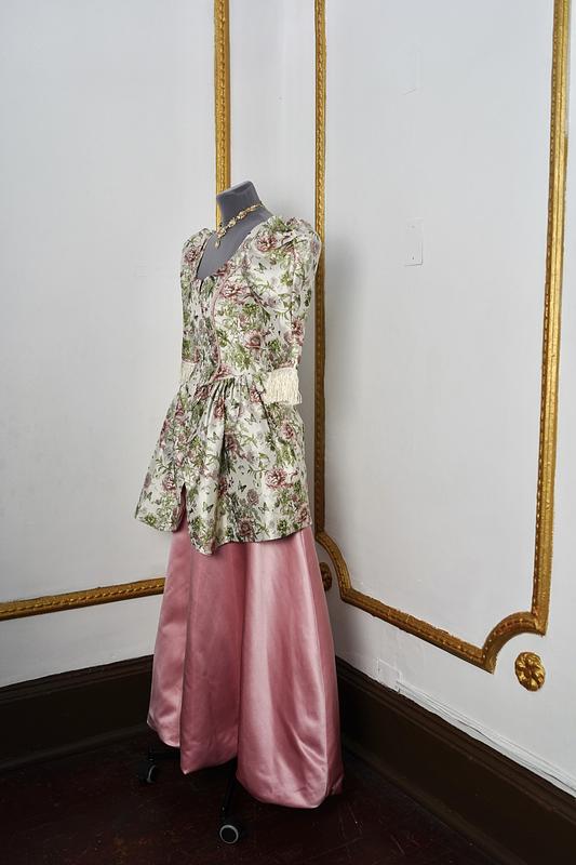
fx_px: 864
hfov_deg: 36.9
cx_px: 288
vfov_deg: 53.1
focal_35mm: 36
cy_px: 432
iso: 1600
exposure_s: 1/160
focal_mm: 36
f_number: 5
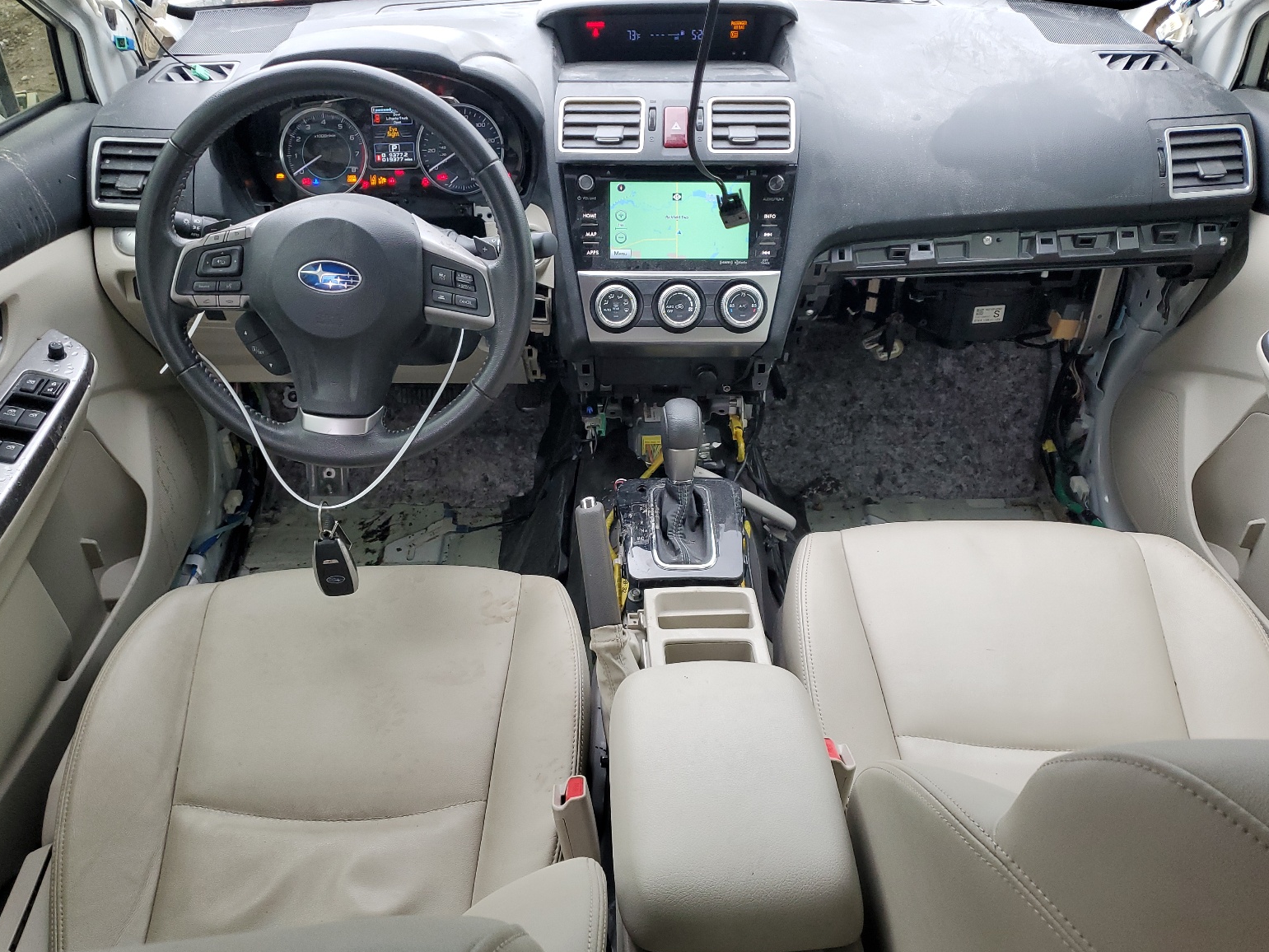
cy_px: 492
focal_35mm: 27
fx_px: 990
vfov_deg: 51.4
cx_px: 614
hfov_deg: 65.3
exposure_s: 1/120
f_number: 1.5
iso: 92
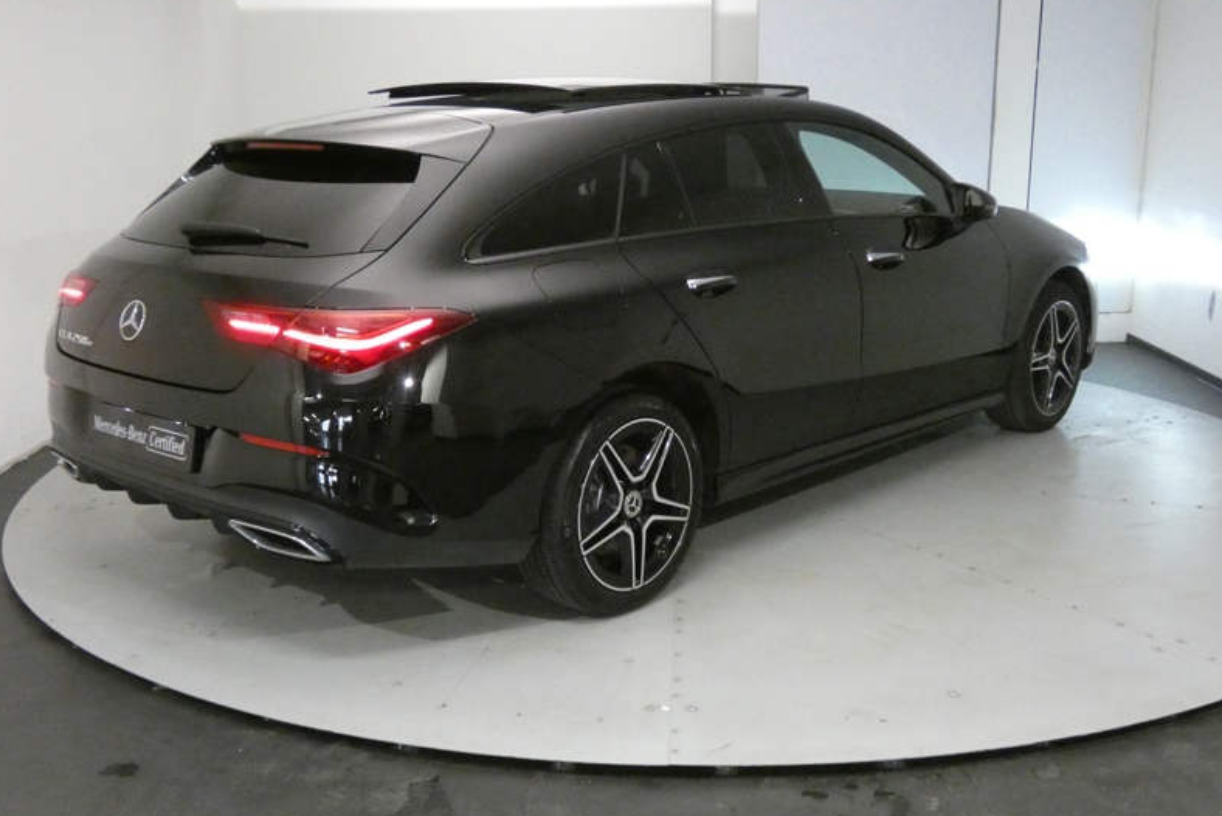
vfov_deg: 35.0
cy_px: 458
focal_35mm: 38
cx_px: 603
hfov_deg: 50.7
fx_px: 1290
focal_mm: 6.5
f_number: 3.5
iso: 2000
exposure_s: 1/125
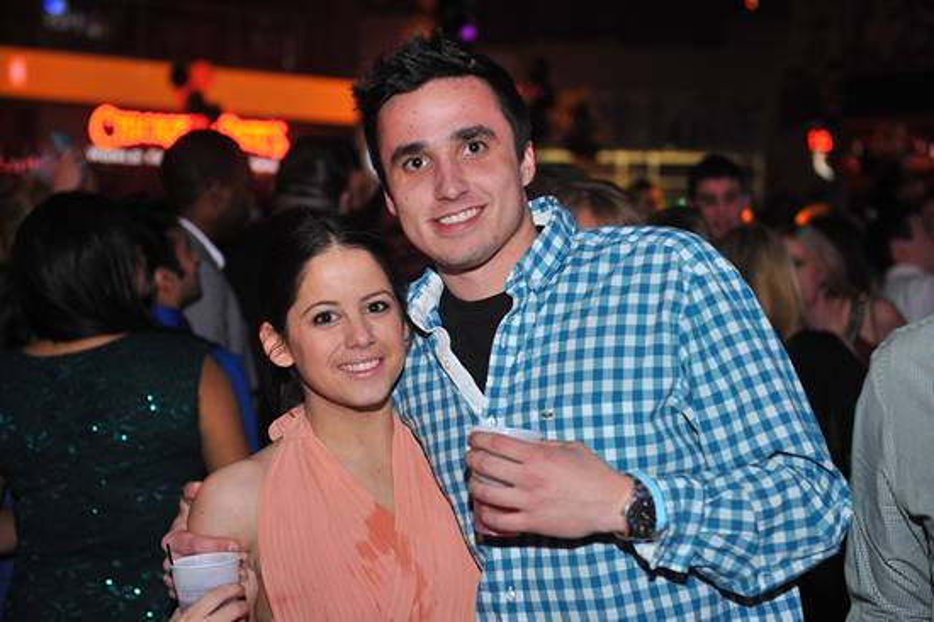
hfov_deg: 32.4
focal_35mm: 62
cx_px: 467
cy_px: 311
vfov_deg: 21.9
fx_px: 1608
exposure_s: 1/100
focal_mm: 62
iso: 1000
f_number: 4
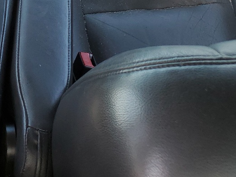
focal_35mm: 80
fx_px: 545
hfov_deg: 22.7
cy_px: -92
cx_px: -37
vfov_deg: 16.7
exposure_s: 1/143
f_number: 1.5
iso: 50
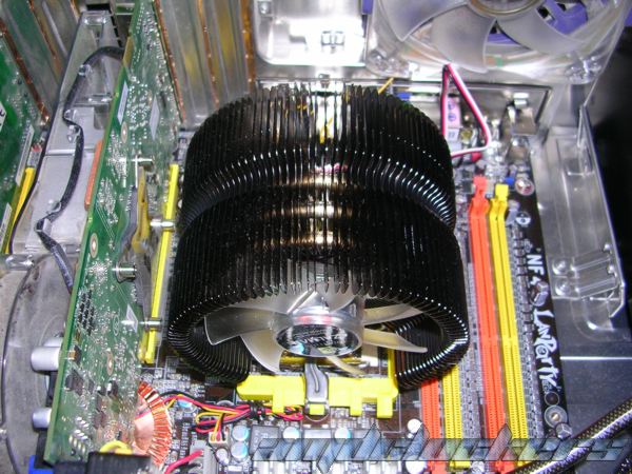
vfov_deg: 37.7
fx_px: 694
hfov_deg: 49.0
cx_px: 316
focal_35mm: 38
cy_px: 237
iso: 50
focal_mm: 5.8
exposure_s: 1/60.1
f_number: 2.8
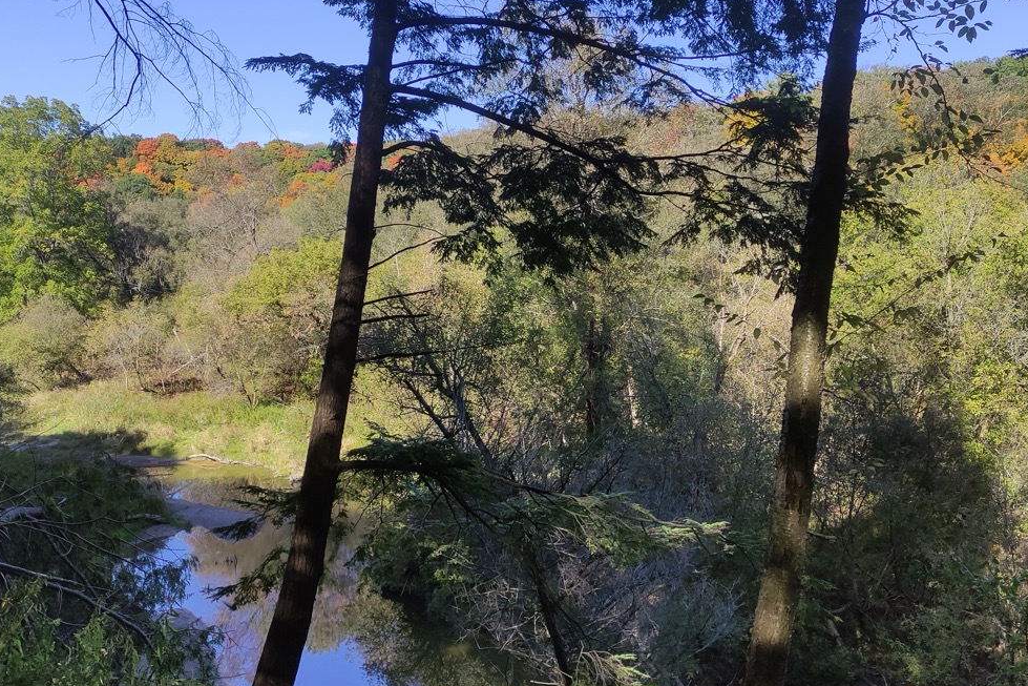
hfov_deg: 55.7
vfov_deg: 38.9
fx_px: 971
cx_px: 565
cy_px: 360
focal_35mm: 34
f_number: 1.89
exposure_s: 1/1003
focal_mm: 5.43
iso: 100
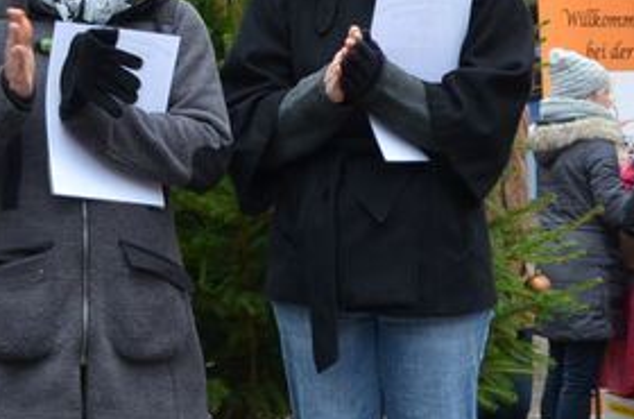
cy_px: 91
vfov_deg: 11.5
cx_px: -147
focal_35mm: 118
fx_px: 2072
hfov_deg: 16.6
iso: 400
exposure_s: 1/125
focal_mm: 22
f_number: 5.6
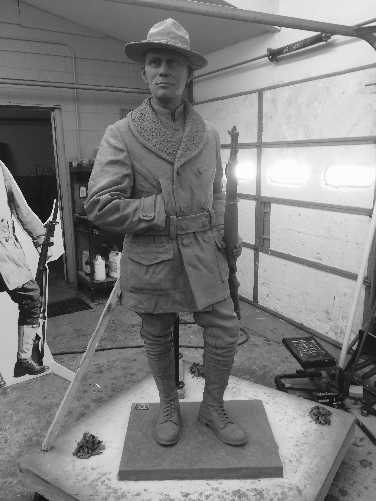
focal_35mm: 29
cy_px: 250
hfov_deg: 48.2
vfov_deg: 61.7
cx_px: 188
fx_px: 420
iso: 50
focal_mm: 4.15
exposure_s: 1/30
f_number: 2.2
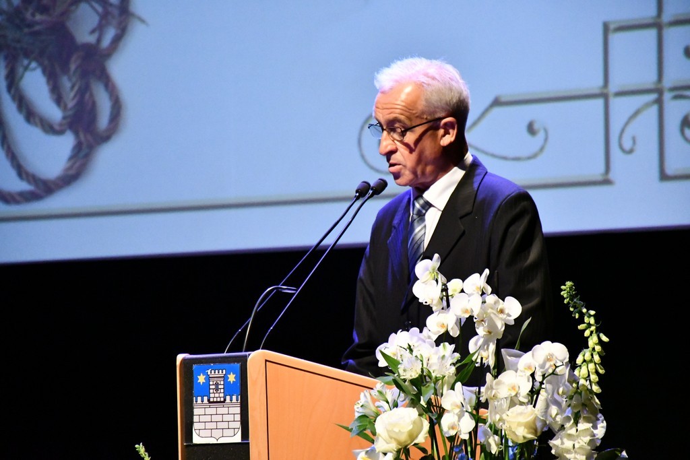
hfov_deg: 9.8
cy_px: 230
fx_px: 4025
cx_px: 345
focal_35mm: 210
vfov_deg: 6.5
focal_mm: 140
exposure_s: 1/250
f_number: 5.6
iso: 12800
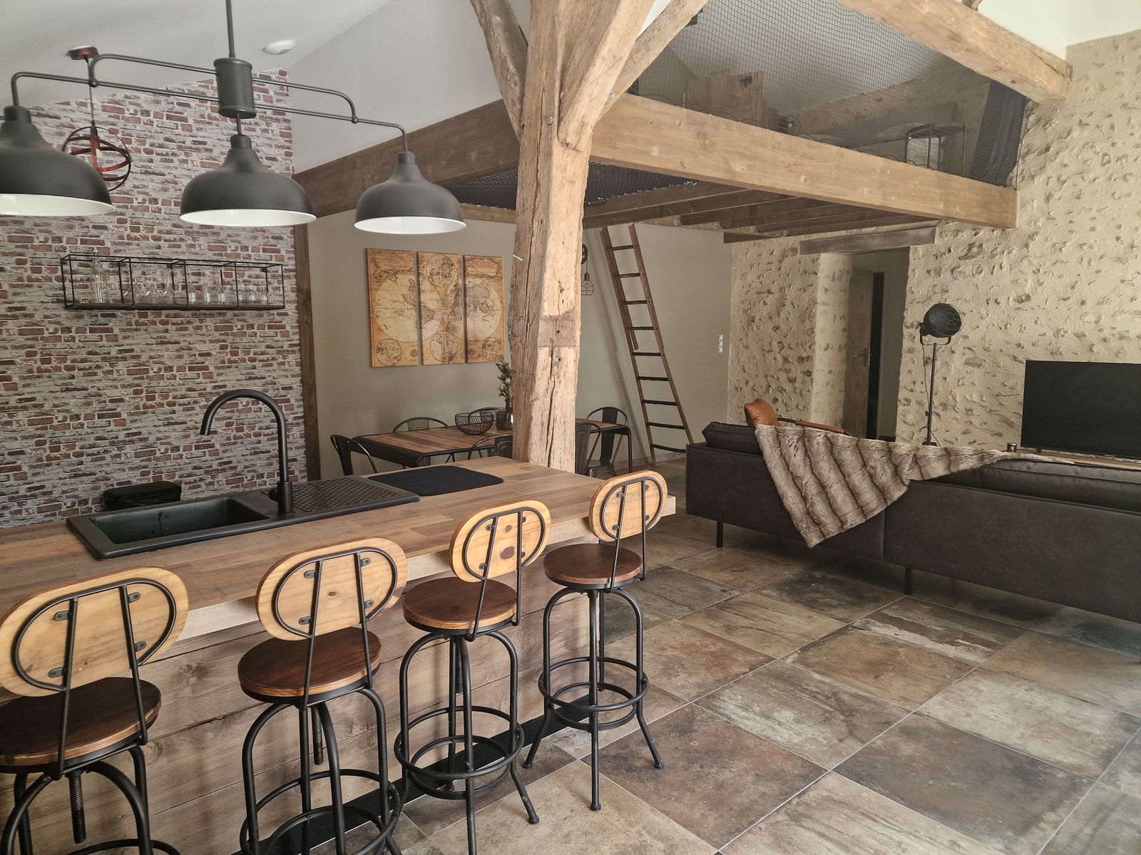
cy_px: 428
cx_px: 570
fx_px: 758
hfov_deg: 73.9
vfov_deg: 58.9
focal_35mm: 23
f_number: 1.8
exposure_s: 1/180
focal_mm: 6.4
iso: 160
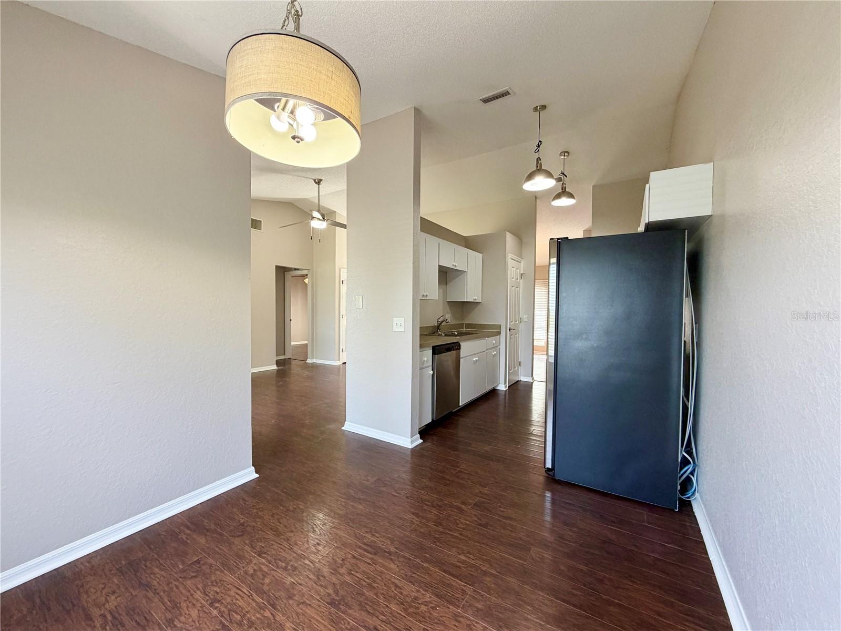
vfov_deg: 85.7
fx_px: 340
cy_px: 316
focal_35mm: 14
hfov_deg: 102.1
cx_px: 420
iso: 250
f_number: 2.2
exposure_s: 1/120
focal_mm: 2.22
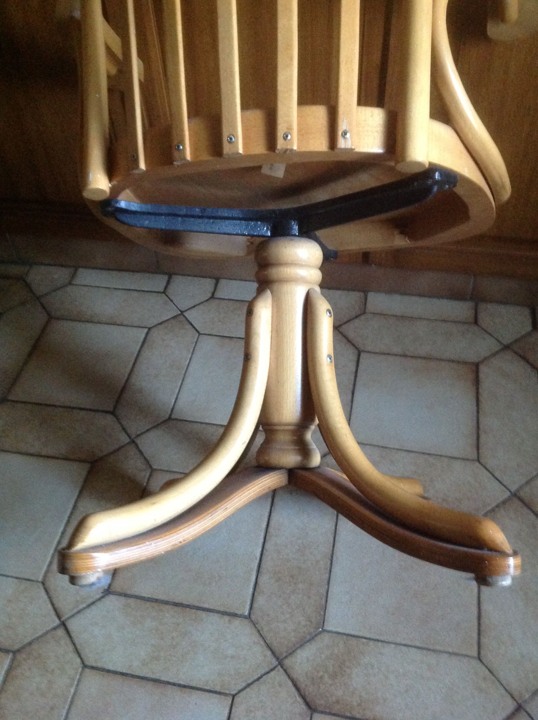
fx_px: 727
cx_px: 269
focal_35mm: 35
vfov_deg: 52.7
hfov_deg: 40.6
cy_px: 360
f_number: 2.4
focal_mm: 4.28
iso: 500
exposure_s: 1/15
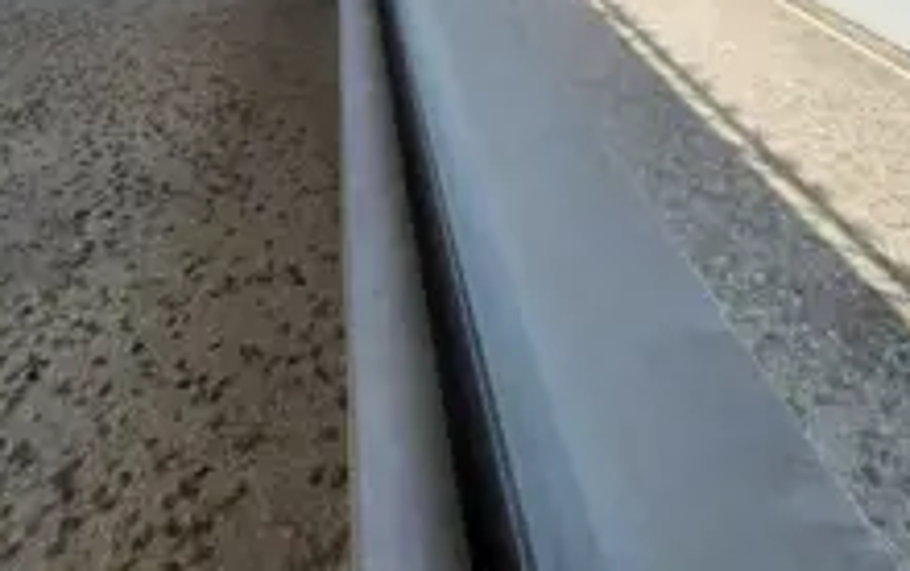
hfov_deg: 72.3
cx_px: 496
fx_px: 621
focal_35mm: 25
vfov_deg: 31.4
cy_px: -240
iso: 40
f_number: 2.2
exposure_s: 1/651
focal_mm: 1.74
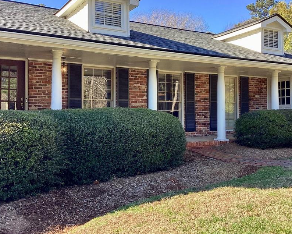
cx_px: 160
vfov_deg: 38.2
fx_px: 337
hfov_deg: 46.8
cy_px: 103
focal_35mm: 39
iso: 25
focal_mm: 3.3
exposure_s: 1/204
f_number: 2.4
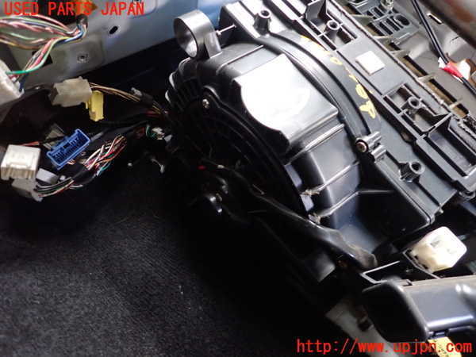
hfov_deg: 69.4
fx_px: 344
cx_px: 238
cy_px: 178
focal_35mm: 25
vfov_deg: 54.9
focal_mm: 4.5
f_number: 2
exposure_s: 1/30
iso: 640
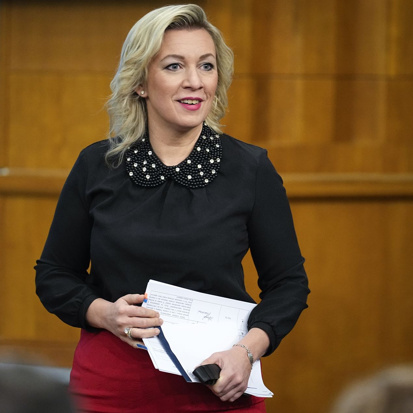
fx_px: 3456
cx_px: 224
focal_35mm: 256
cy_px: 207
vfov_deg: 6.8
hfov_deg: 6.8
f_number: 2.8
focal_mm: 200
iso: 5000
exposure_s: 1/200
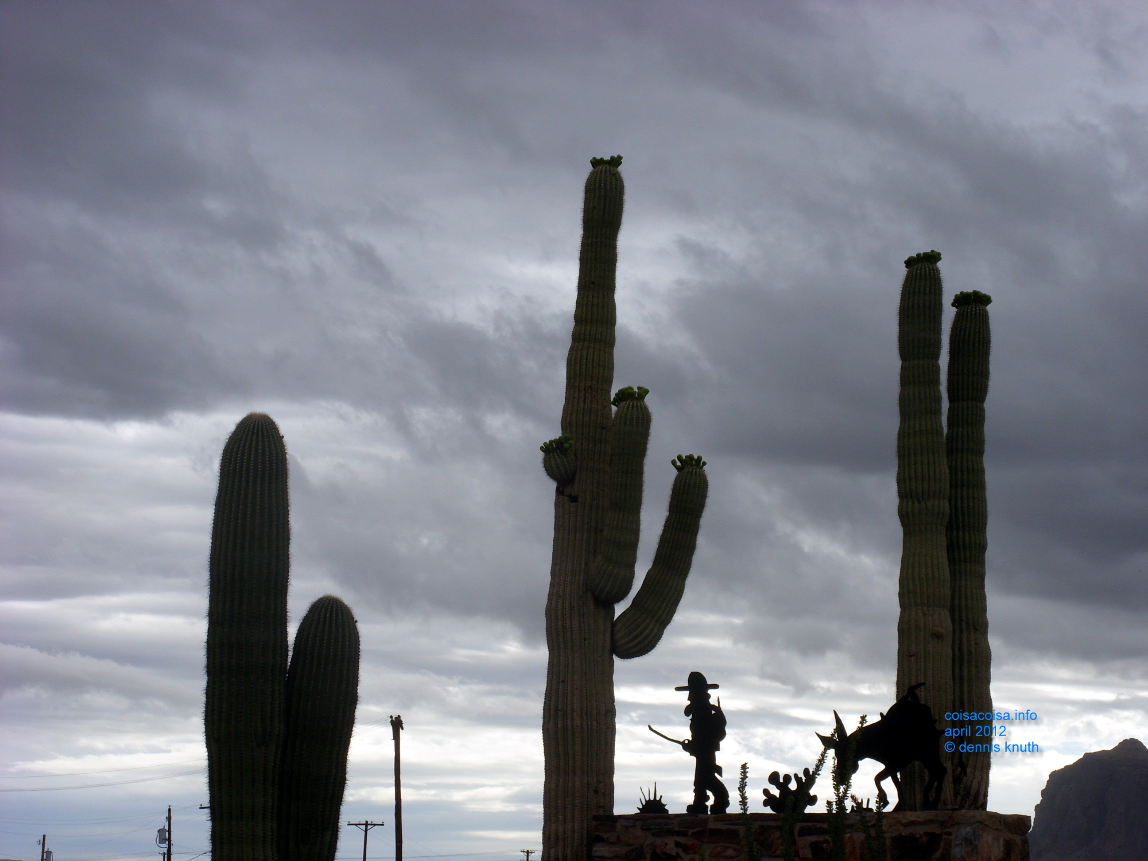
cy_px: 430
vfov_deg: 15.1
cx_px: 574
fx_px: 3250
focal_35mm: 98
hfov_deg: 20.0
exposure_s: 1/201
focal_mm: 16.4
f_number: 6
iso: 50
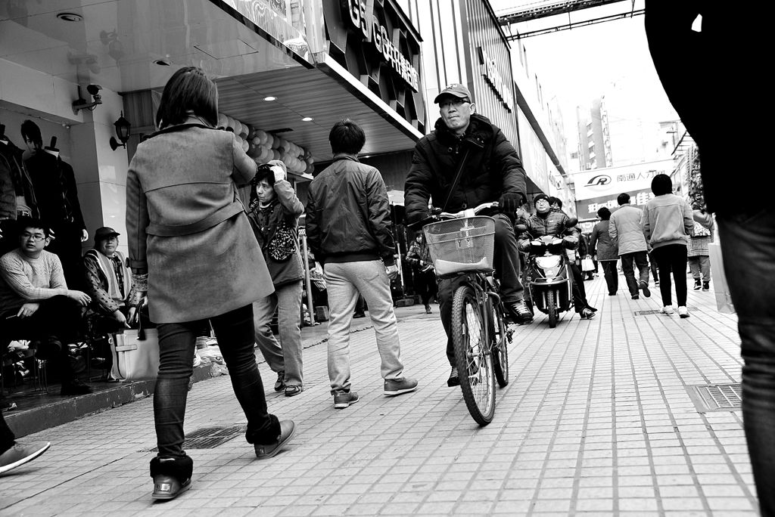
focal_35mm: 35
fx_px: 754
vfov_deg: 37.9
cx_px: 388
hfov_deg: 54.4
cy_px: 258
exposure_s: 1/320
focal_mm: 35
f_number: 4
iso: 640
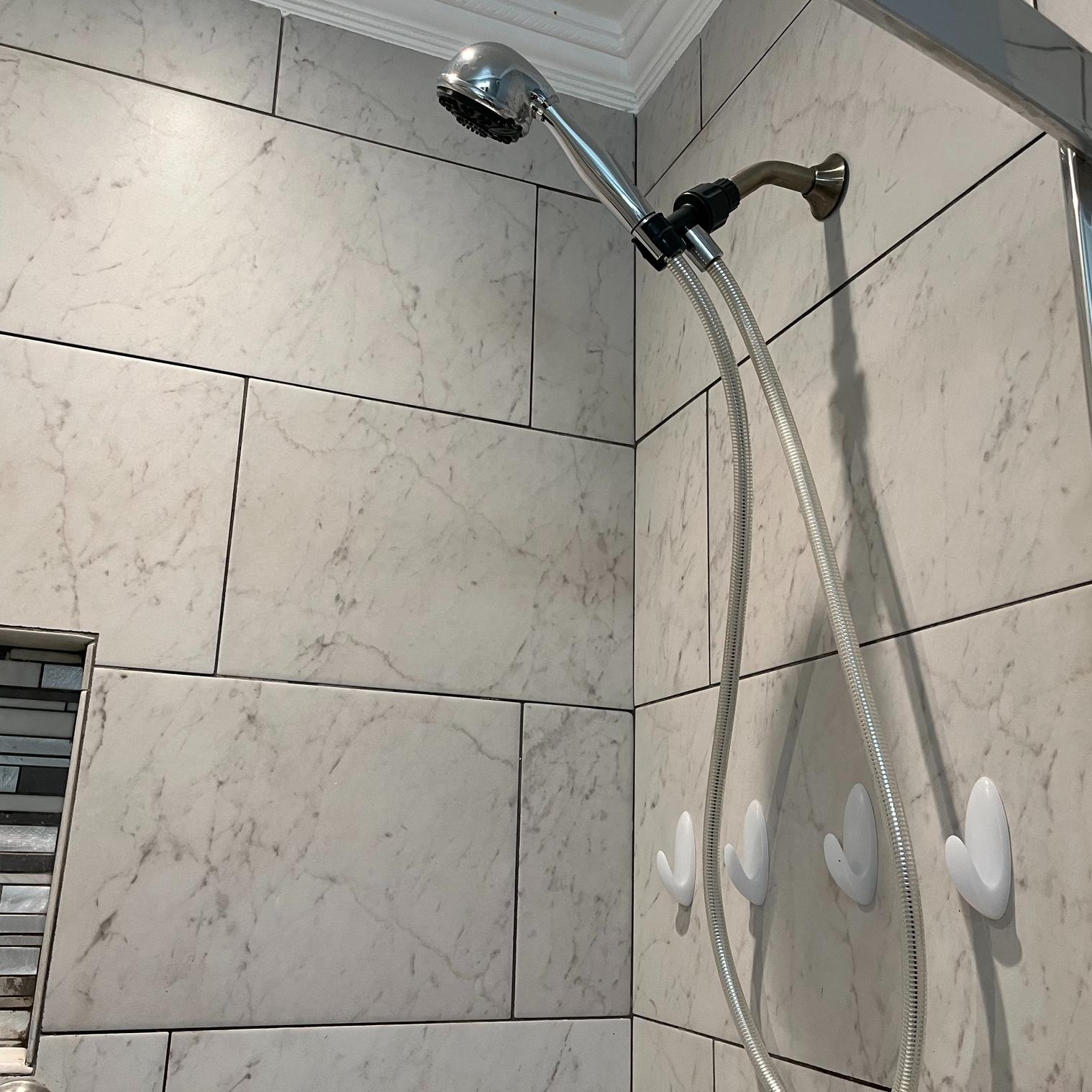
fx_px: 1106
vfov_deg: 52.5
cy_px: 540
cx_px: 541
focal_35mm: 31
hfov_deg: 52.5
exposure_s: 1/60
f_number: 1.6
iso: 80
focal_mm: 5.1
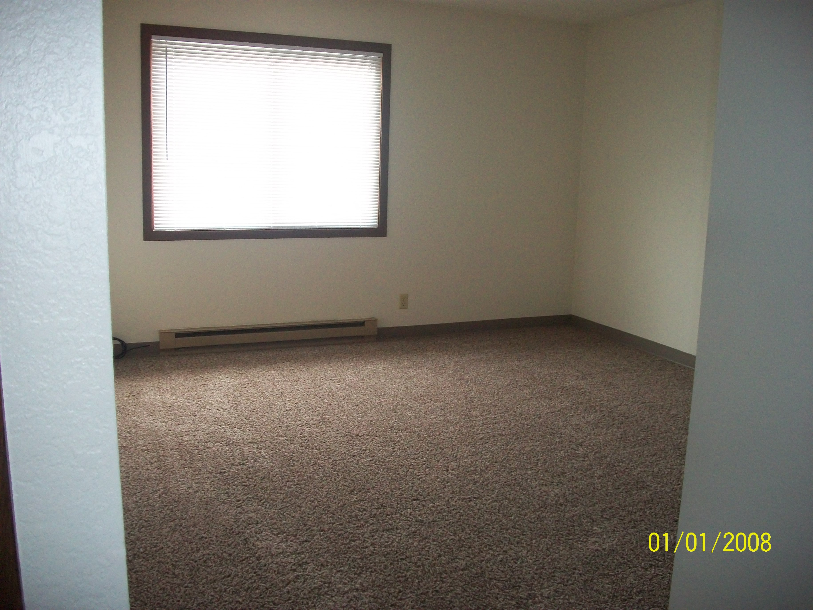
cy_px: 305
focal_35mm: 32
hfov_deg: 56.8
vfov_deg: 44.2
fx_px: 752
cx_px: 406
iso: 200
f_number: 2.9
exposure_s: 1/30
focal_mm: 5.7
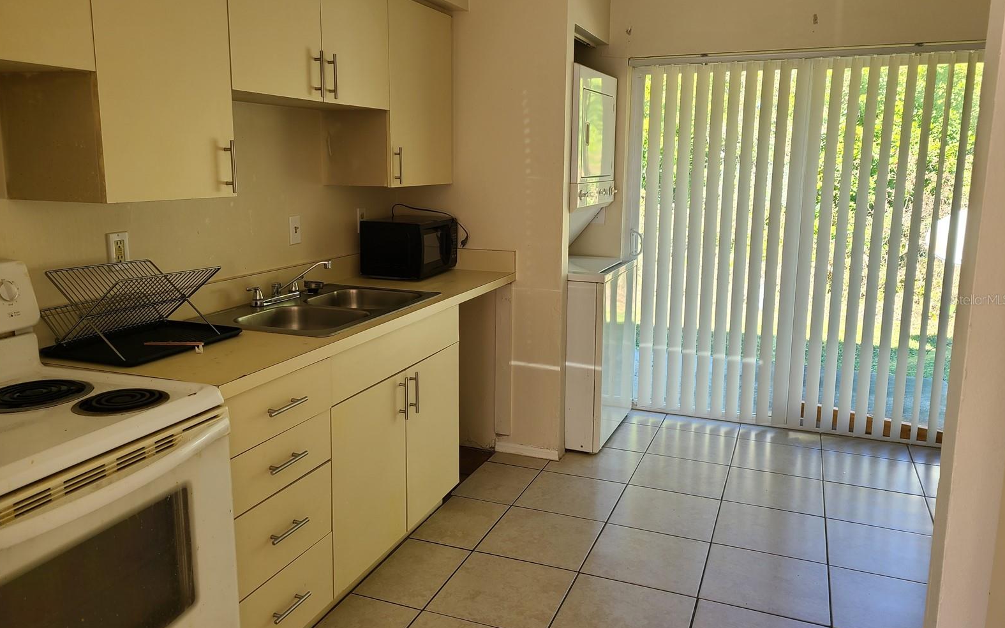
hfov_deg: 66.5
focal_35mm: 28
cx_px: 502
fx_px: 767
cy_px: 299
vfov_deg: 44.5
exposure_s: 1/60
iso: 40
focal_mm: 5.4
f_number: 1.8
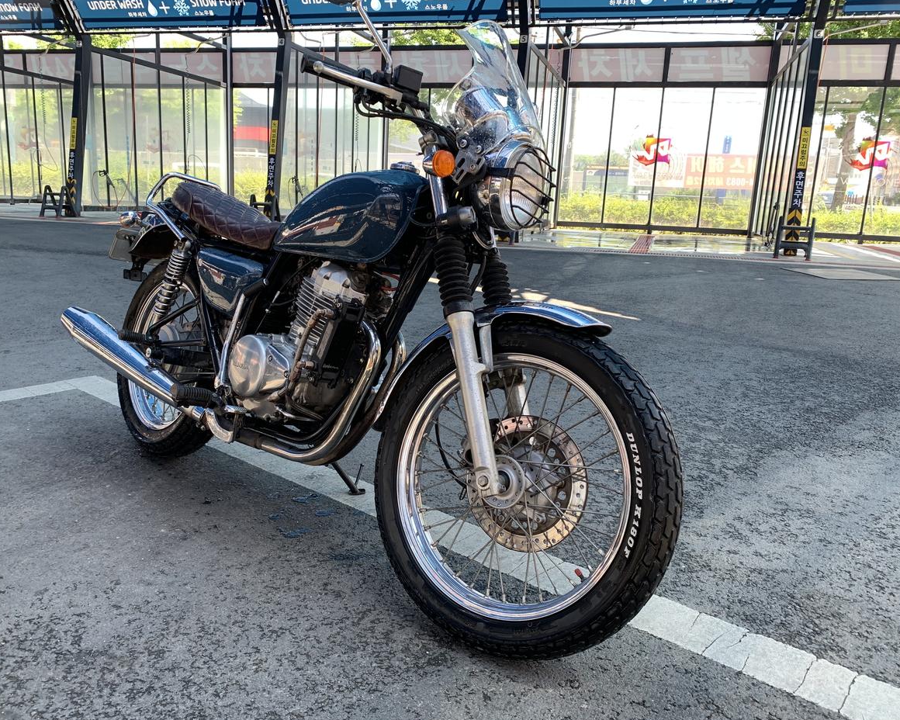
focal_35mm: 28
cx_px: 428
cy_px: 371
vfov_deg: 51.5
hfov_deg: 62.2
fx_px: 746
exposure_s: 1/121
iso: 40
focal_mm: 4.25
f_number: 1.8
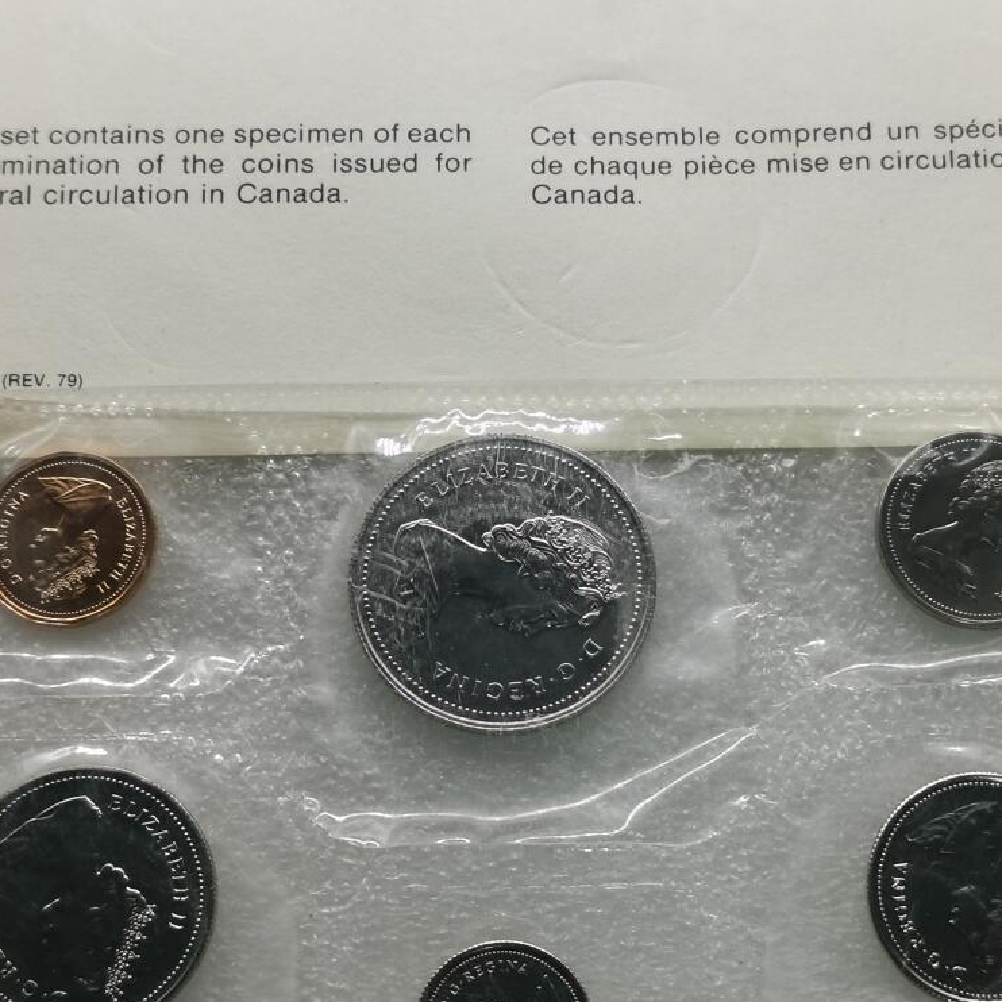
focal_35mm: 80
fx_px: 2620
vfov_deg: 21.6
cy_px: 465
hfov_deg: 21.6
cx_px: 551
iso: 50
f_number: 1.6
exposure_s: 1/126
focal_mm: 5.56
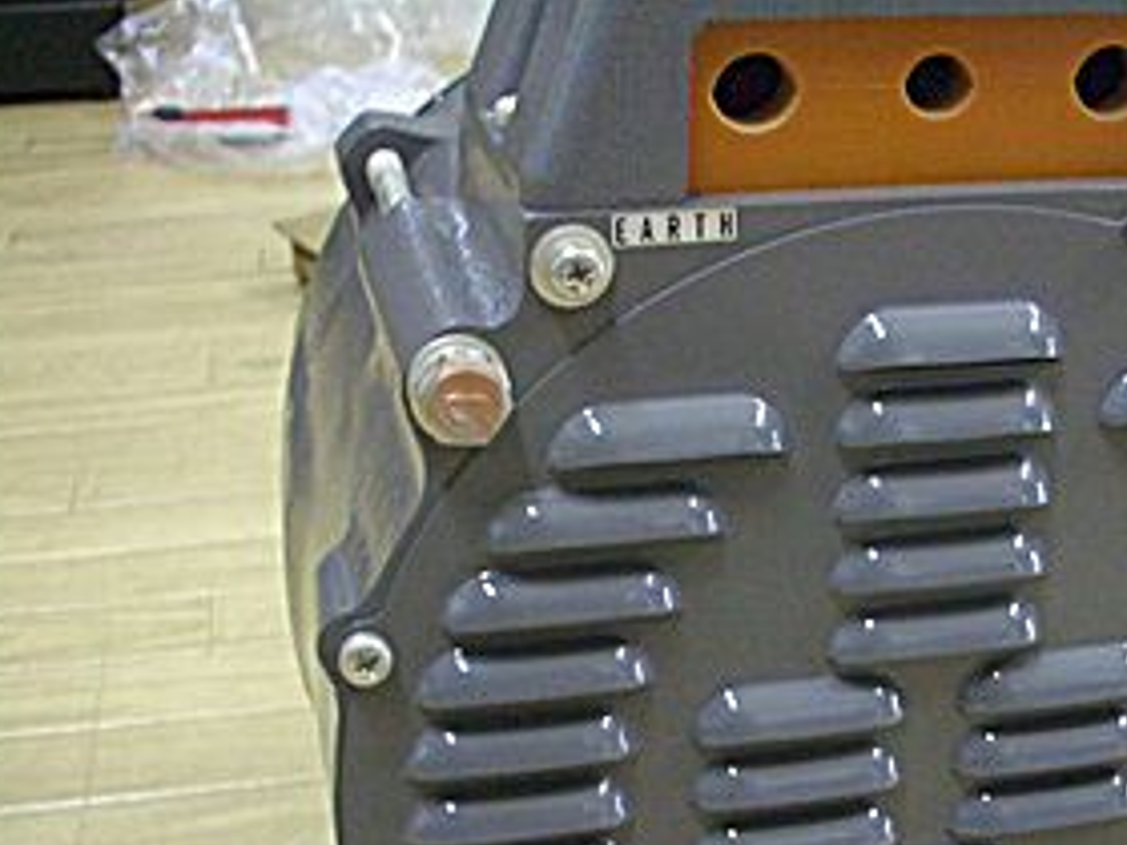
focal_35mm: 60
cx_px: 873
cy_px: 587
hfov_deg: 31.5
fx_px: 1953
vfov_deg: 24.3
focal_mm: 5.8
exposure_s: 1/13
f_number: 2.6
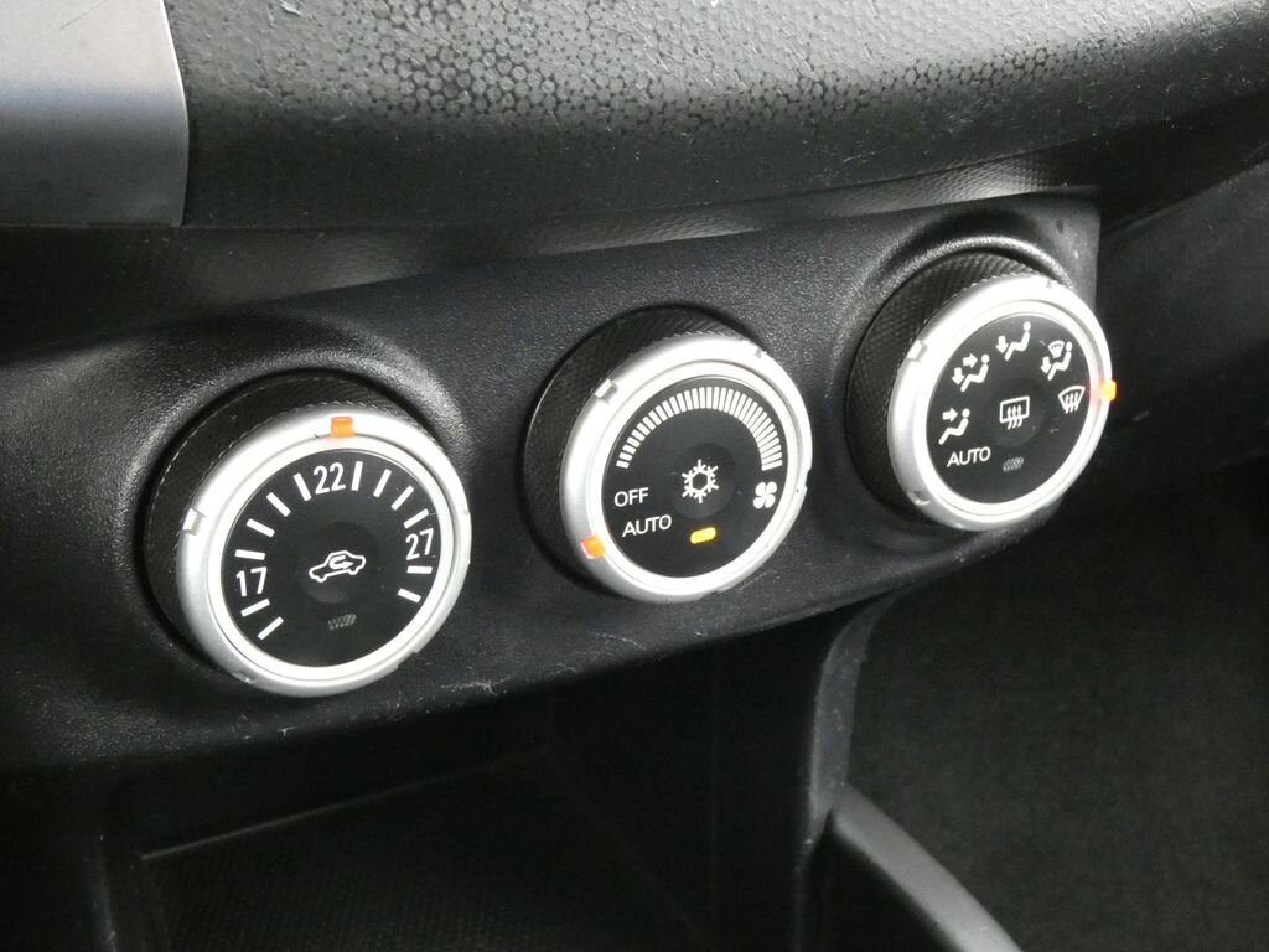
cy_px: 476
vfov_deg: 26.6
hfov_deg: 34.9
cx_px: 634
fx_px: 2016
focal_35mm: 55
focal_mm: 9.9
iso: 1600
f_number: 5.6
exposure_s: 1/20
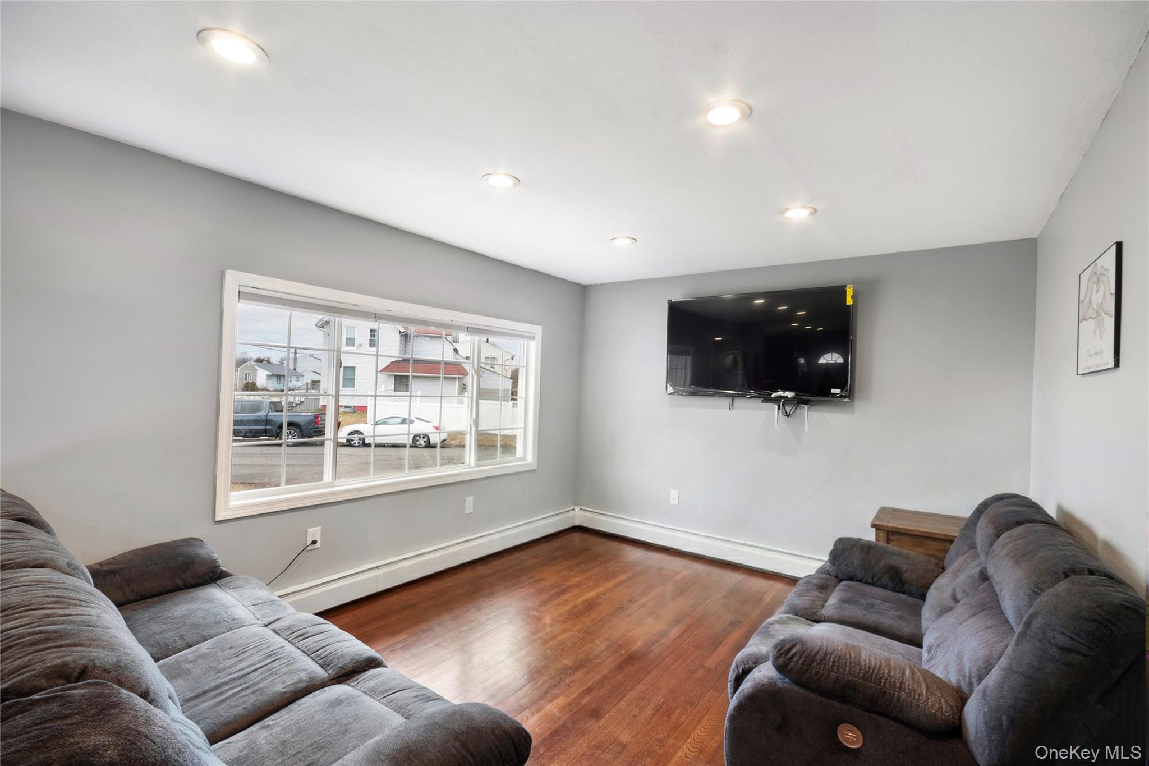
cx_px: 574
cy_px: 383
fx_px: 479
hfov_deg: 100.4
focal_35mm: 15
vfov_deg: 77.3
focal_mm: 10
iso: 100
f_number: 11
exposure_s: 1/1.25
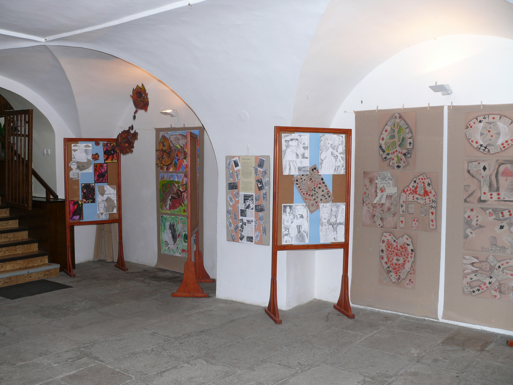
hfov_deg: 52.6
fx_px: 519
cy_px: 192
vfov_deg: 40.7
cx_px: 256
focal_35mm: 35
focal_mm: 7.4
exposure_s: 1/30
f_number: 4
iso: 100
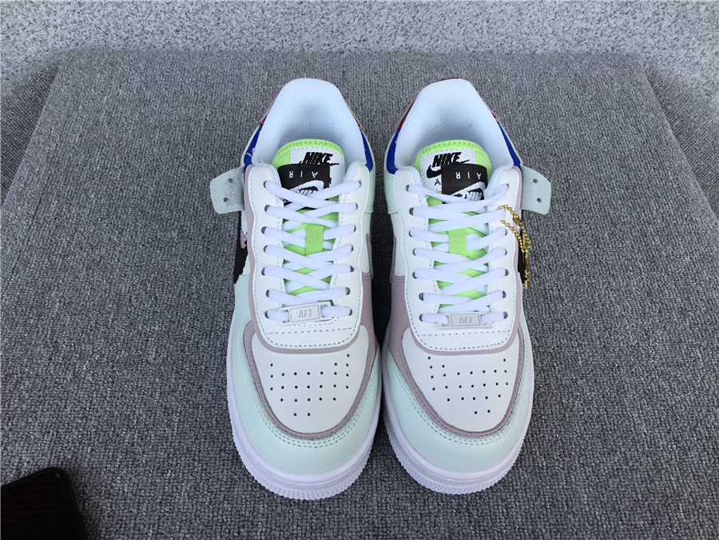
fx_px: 644
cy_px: 270
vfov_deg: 45.4
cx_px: 360
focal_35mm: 31
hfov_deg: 58.4
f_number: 2.4
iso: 25
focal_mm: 3.3
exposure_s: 1/473
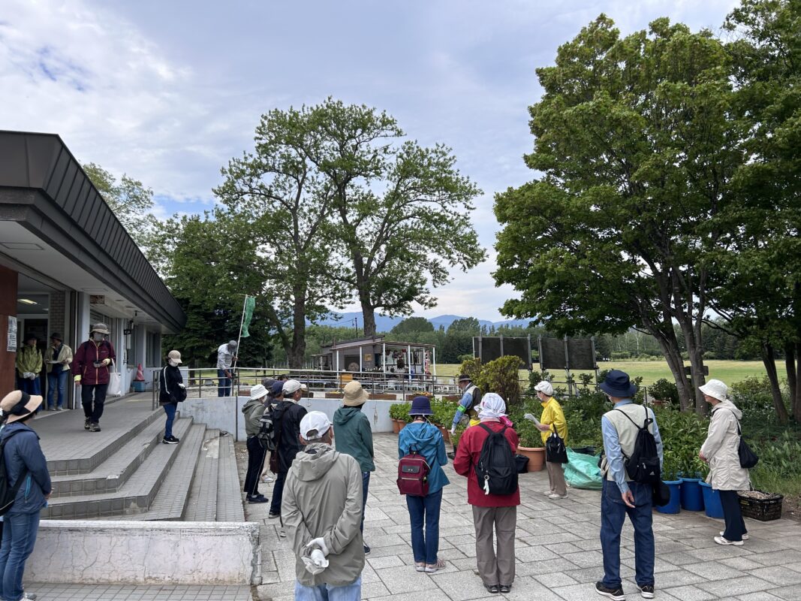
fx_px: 602
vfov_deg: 53.1
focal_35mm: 26
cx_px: 400
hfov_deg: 67.3
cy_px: 300
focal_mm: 5.7
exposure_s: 1/3165
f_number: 1.5
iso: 50
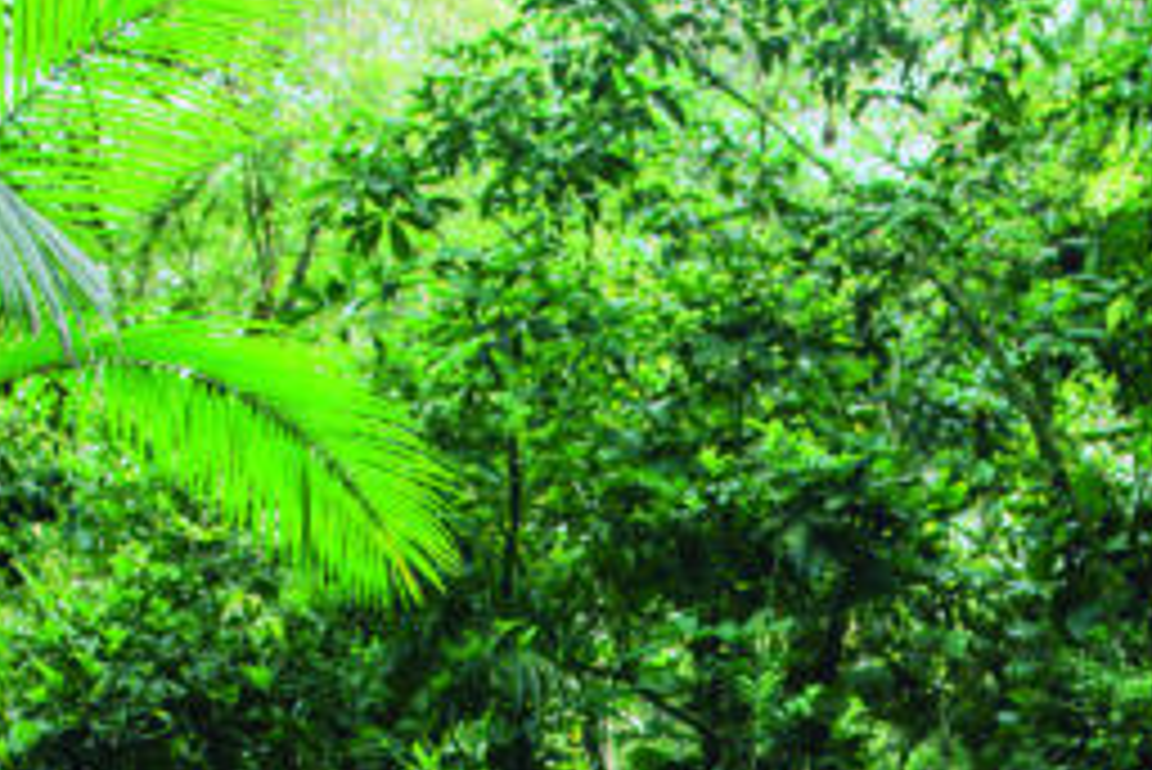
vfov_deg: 12.4
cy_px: 1137
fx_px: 3362
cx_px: 819
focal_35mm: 105
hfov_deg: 19.3
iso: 640
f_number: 4
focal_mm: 35
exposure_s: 1/320
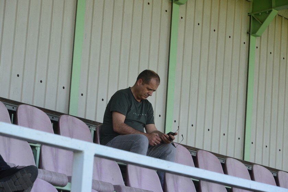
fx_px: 1160
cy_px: 96
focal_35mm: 145
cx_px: 144
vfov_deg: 9.5
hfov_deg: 14.2
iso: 2000
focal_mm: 145
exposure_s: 1/400
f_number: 10
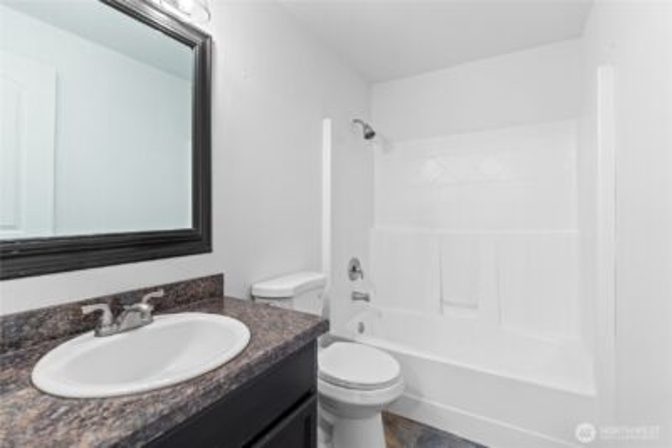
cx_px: 336
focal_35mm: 16
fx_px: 299
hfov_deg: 96.7
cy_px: 224
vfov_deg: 73.8
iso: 400
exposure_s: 1/8
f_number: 4
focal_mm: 16
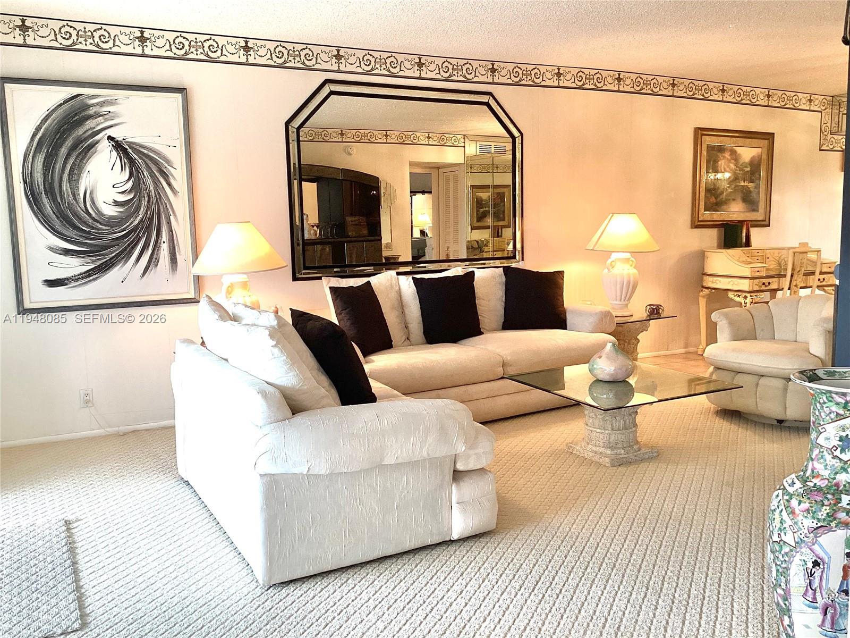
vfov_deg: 45.4
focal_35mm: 31
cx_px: 425
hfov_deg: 58.4
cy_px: 319
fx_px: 761
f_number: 2.4
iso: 100
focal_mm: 3.3
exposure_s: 1/60
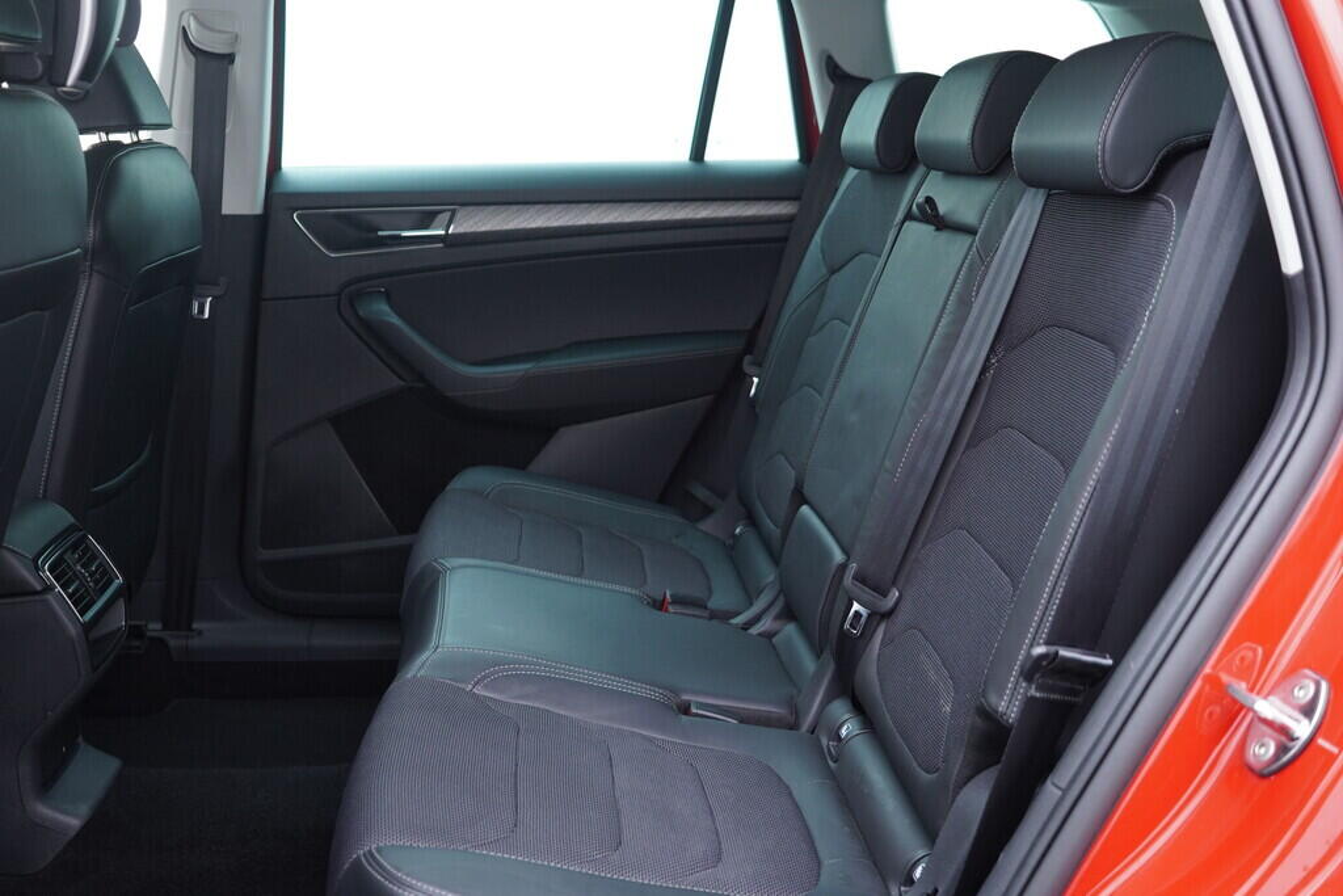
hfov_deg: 53.1
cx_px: 672
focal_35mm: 36
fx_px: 1343
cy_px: 448
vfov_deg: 36.9
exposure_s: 1/40
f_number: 2.8
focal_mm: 24
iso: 400
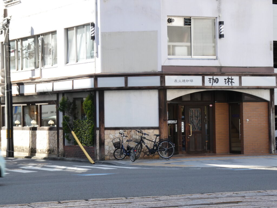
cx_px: 138
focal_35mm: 115
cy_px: 104
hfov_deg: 17.1
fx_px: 920
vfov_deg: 12.9
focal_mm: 20.6
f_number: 5.1
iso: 80
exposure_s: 1/100
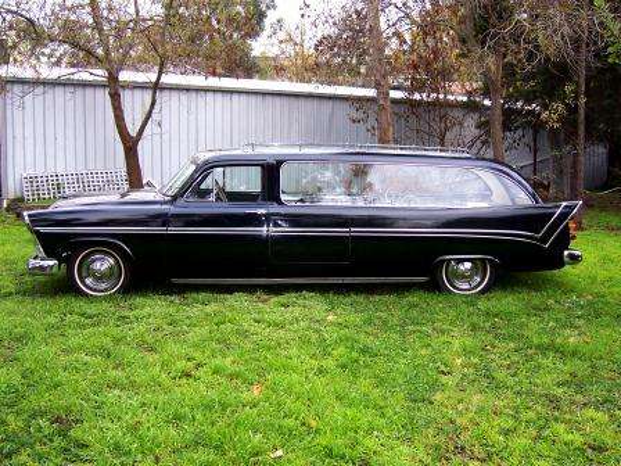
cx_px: 310
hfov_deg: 51.4
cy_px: 233
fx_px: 646
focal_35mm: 36
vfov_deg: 39.7
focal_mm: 6.2
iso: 125
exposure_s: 1/80
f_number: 2.8
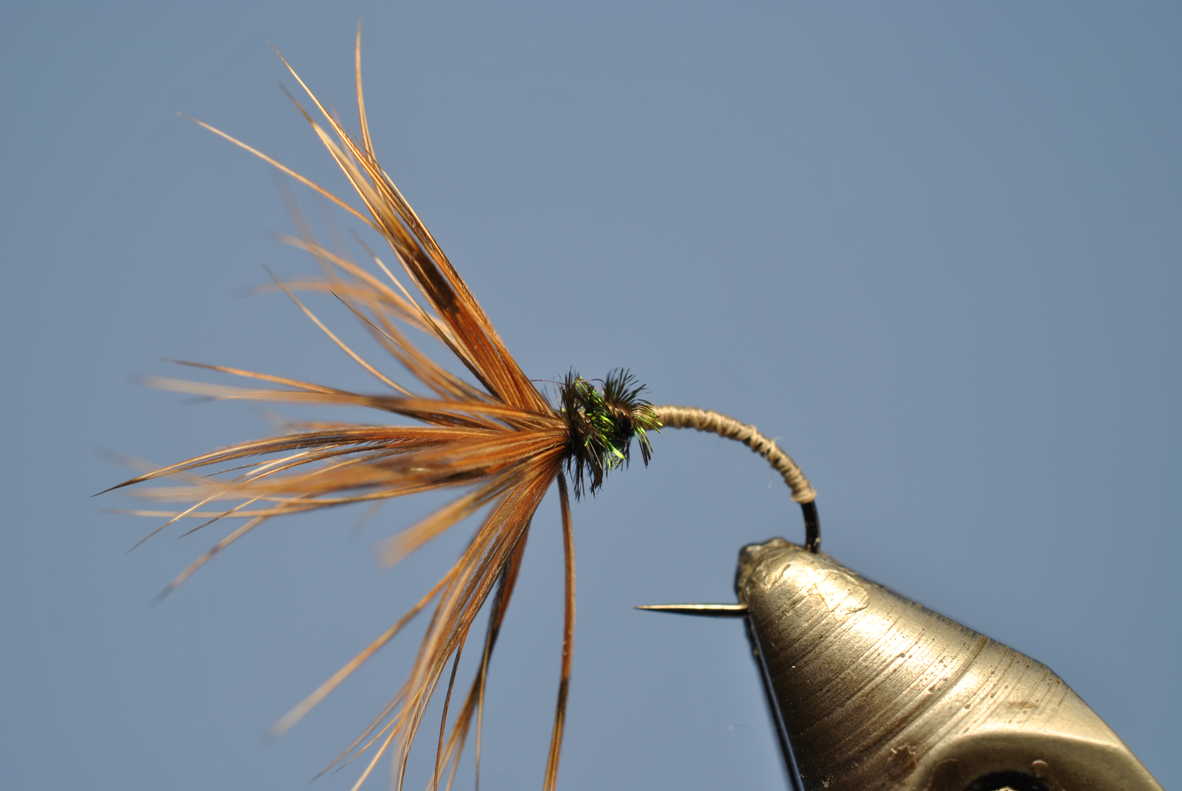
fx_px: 1972
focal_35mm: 60
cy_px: 396
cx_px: 591
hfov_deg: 33.4
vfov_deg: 22.7
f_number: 13
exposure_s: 1/2
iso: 100
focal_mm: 40
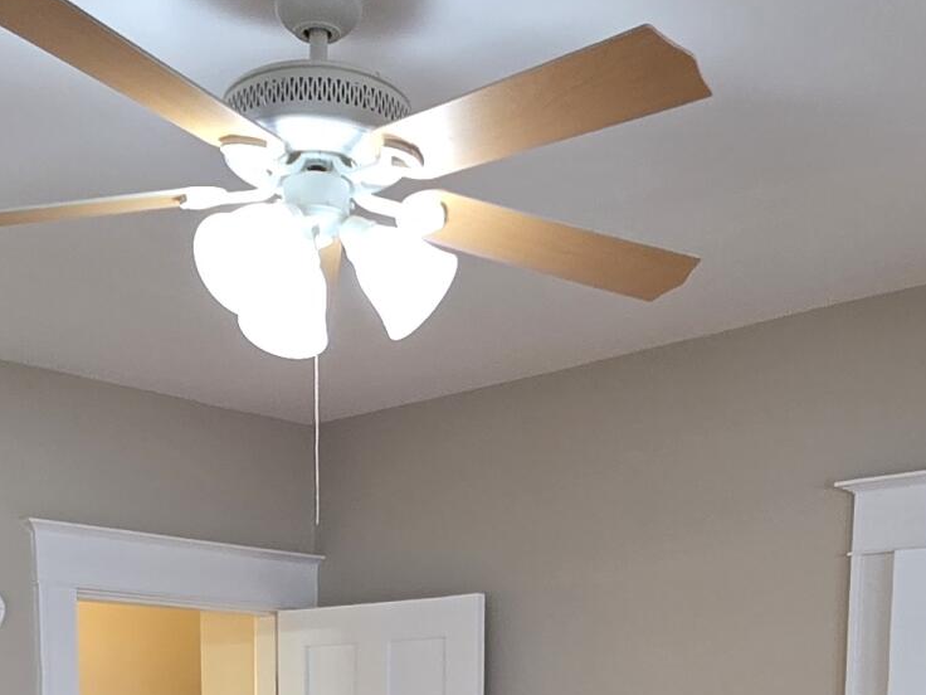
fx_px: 1418
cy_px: 980
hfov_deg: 36.1
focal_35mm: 53
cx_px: 416
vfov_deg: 23.3
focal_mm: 2.2
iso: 125
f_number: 2.2
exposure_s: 1/60
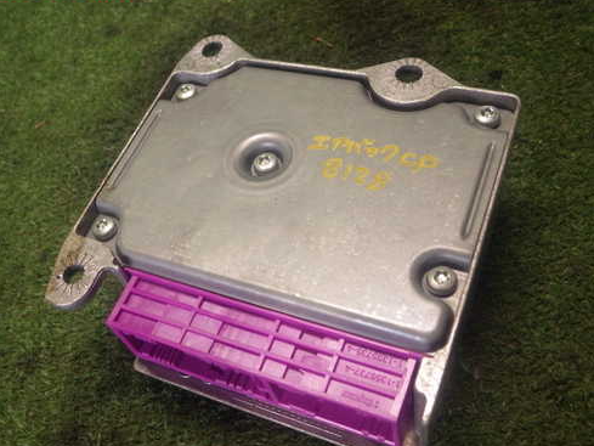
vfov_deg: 37.7
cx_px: 264
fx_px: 652
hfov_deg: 48.9
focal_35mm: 38
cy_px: 247
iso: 320
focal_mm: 5.5
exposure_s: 1/45
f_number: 3.1
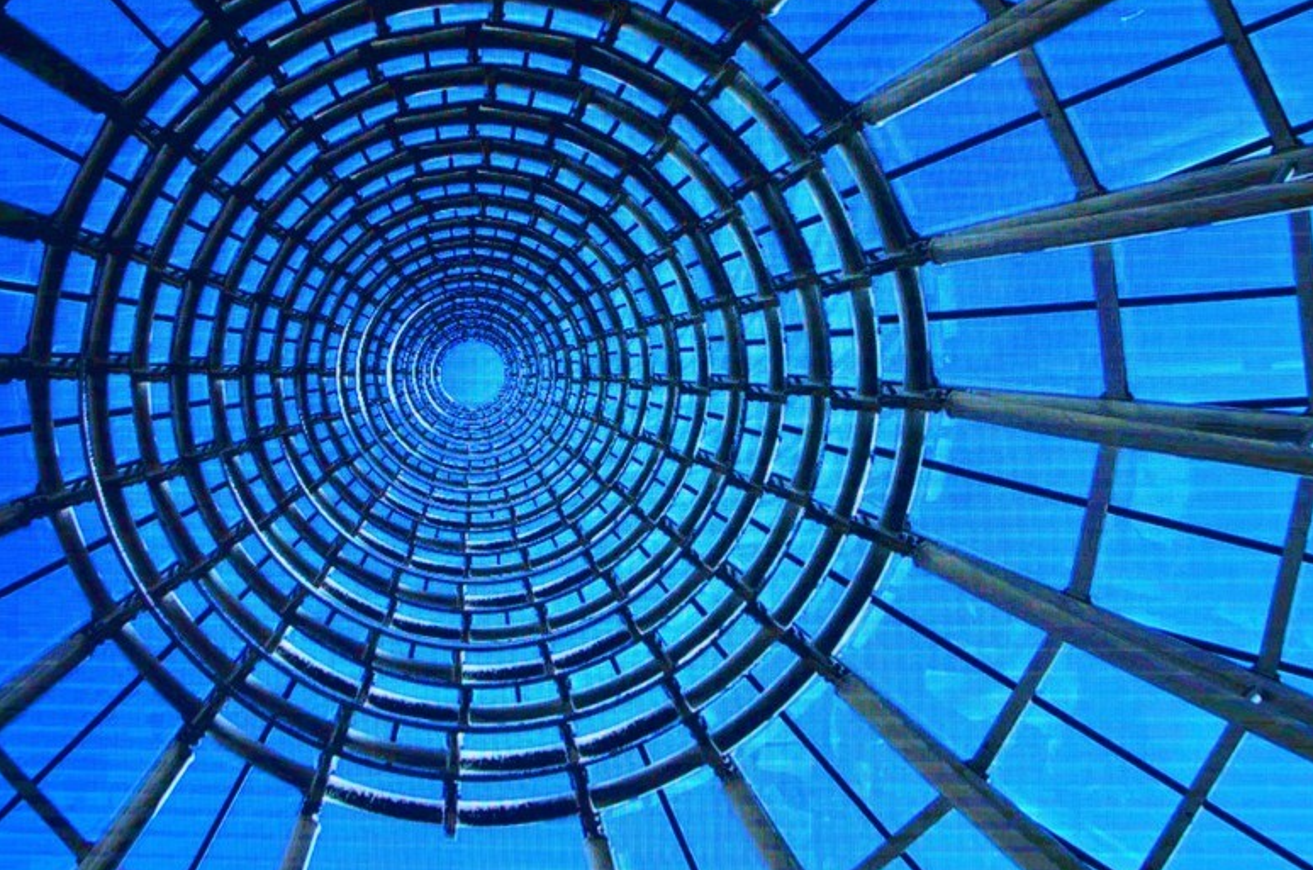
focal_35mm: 42
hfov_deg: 46.8
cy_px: 310
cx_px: 623
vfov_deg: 31.8
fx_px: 1517
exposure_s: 1/160
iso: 800
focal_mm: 21
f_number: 6.3
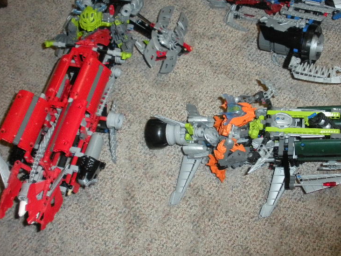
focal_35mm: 49
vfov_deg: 29.6
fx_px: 483
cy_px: 97
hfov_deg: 38.8
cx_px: 198
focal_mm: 6.3
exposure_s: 1/60
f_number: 3.5
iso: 400
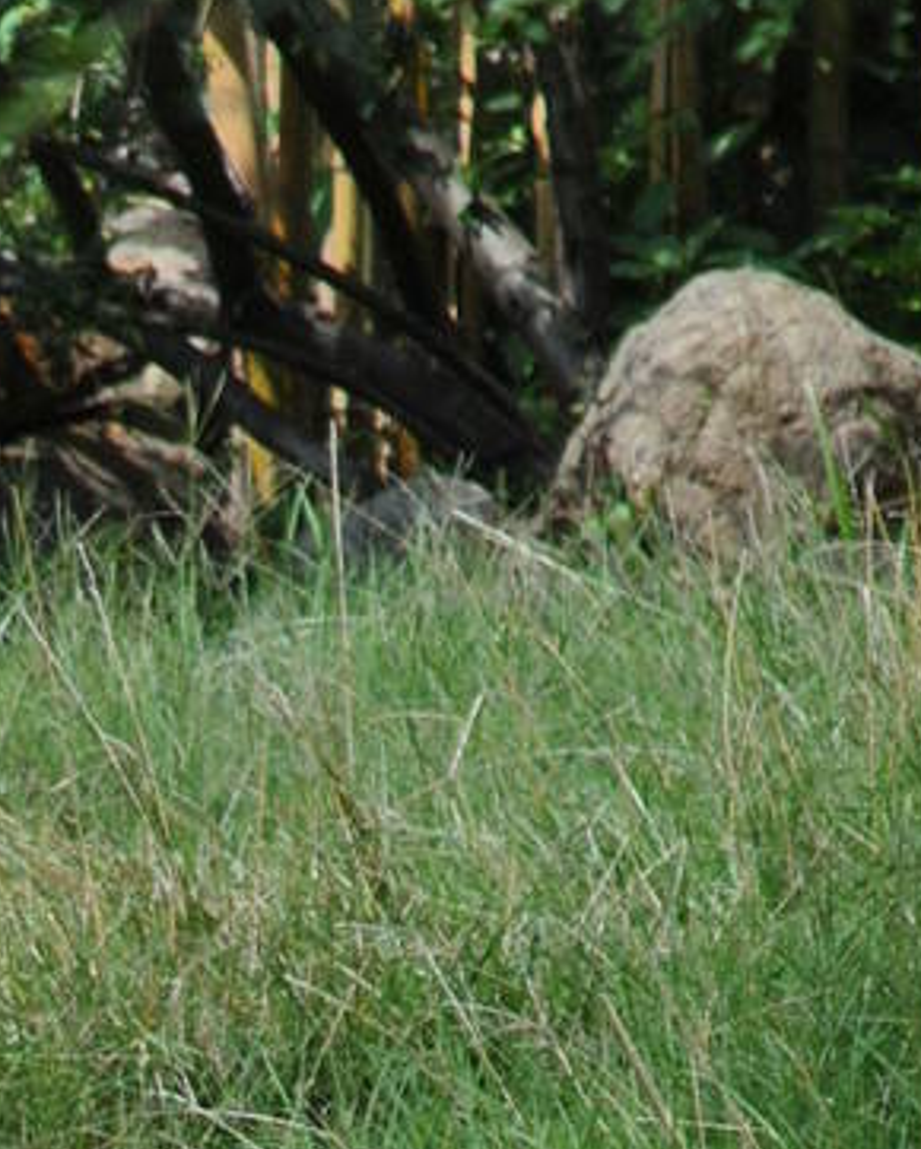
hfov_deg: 1.2
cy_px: 2215
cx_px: -154
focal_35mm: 1245
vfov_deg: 1.6
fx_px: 42385
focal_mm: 200
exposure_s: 1/500
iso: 220
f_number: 5.6
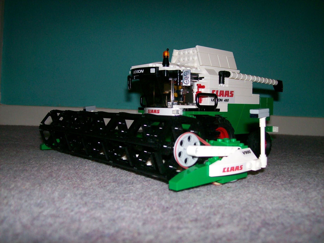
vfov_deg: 39.7
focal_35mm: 36
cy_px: 122
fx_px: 337
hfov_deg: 51.4
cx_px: 162
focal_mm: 6
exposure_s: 1/64
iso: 80
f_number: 2.7
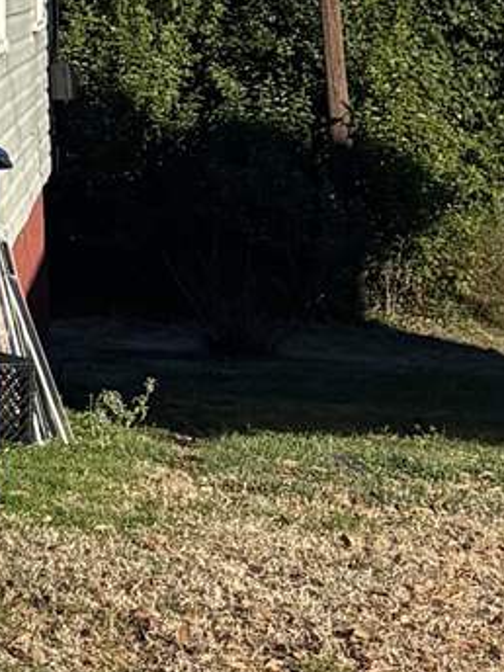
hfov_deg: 7.3
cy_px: -359
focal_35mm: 174
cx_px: -1135
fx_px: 3378
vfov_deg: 10.9
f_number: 1.6
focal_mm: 5.96
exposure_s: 1/3311
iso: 50
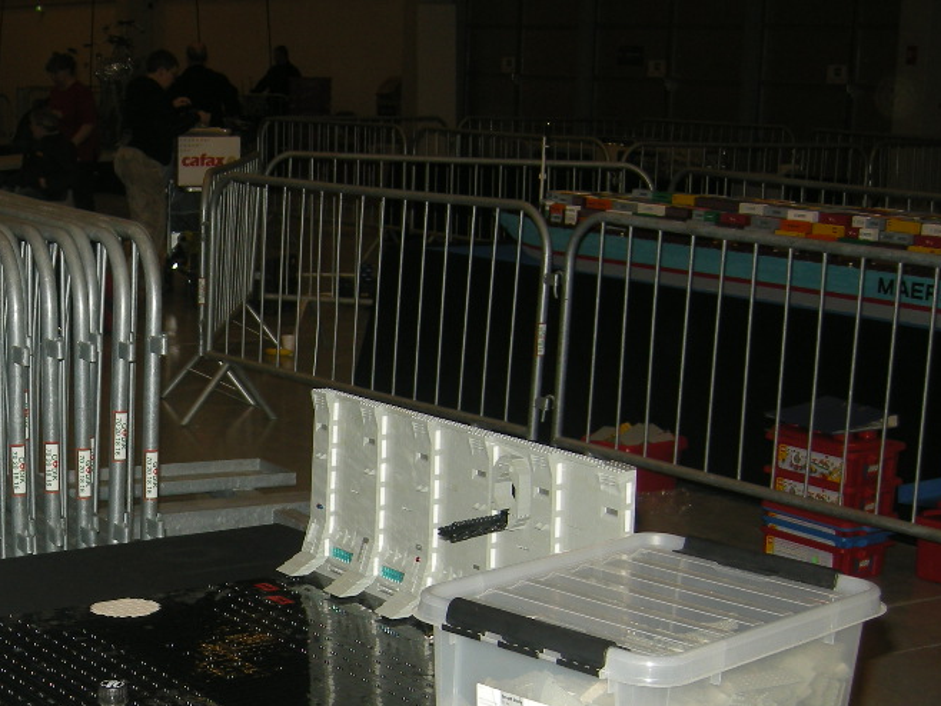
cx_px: 112
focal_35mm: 70
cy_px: 572
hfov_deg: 26.9
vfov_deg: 20.8
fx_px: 1904
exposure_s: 1/60
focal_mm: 7.5
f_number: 2.7
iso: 64
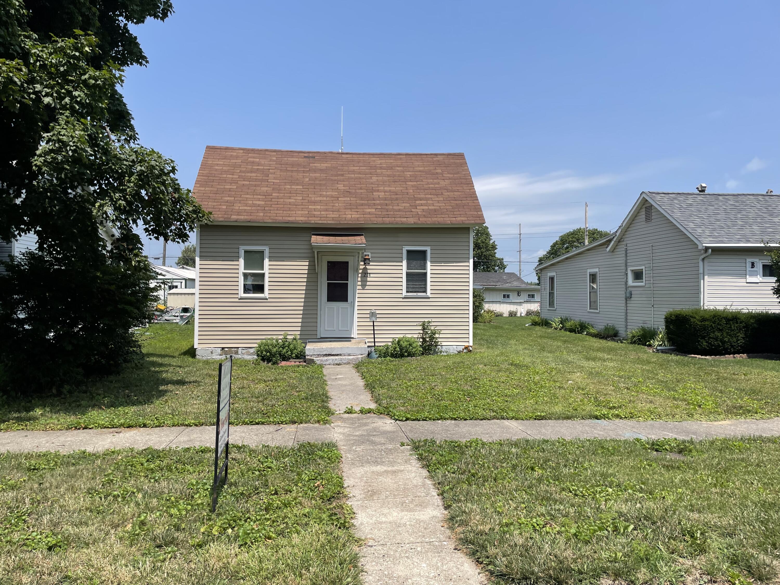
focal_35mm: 26
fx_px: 586
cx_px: 390
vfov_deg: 53.1
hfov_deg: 67.3
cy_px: 292
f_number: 1.6
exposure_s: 1/3205
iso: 32
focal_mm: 4.2
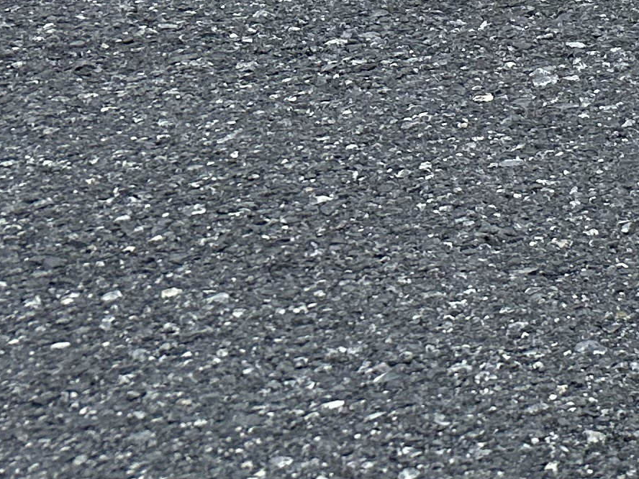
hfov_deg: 14.4
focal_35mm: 109
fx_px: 2012
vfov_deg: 12.0
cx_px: 1342
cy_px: -487
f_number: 1.78
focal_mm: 6.86
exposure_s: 1/3717
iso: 80
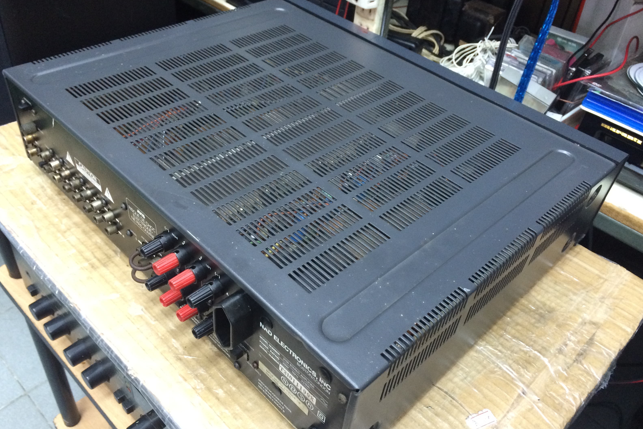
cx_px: 321
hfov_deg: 60.3
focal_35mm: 31
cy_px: 219
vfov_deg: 42.3
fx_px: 554
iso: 250
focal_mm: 4.15
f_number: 2.2
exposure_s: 1/33
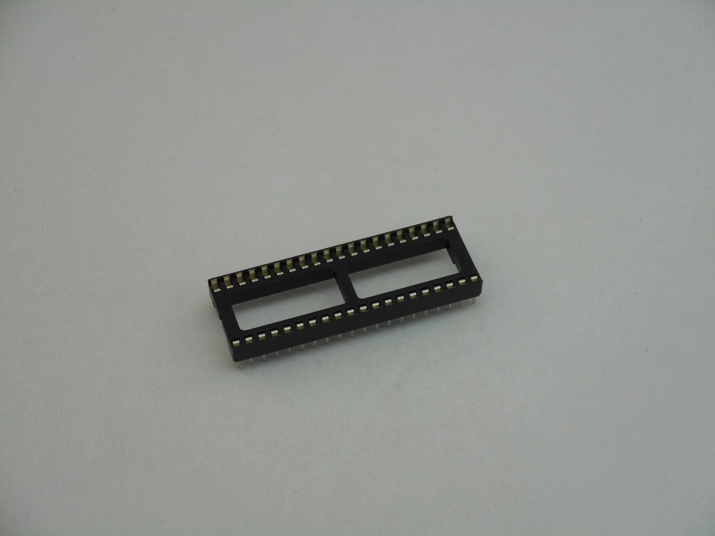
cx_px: 358
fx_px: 1838
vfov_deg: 16.6
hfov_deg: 22.0
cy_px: 268
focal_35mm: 89
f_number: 5.6
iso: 125
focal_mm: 15.9
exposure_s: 1/60
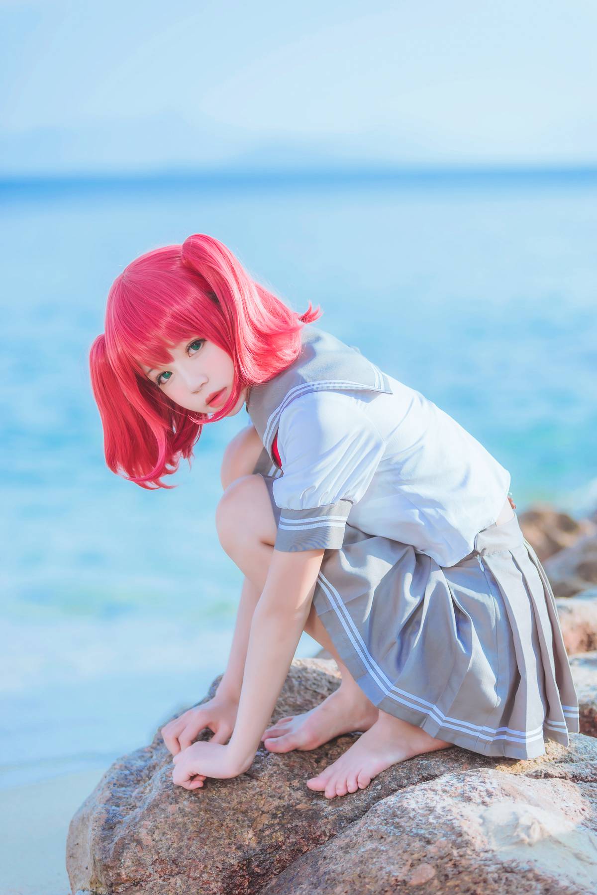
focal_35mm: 105
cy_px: 448
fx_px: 2612
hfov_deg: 13.0
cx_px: 298
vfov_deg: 19.5
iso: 100
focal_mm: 105
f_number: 2.8
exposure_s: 1/1000
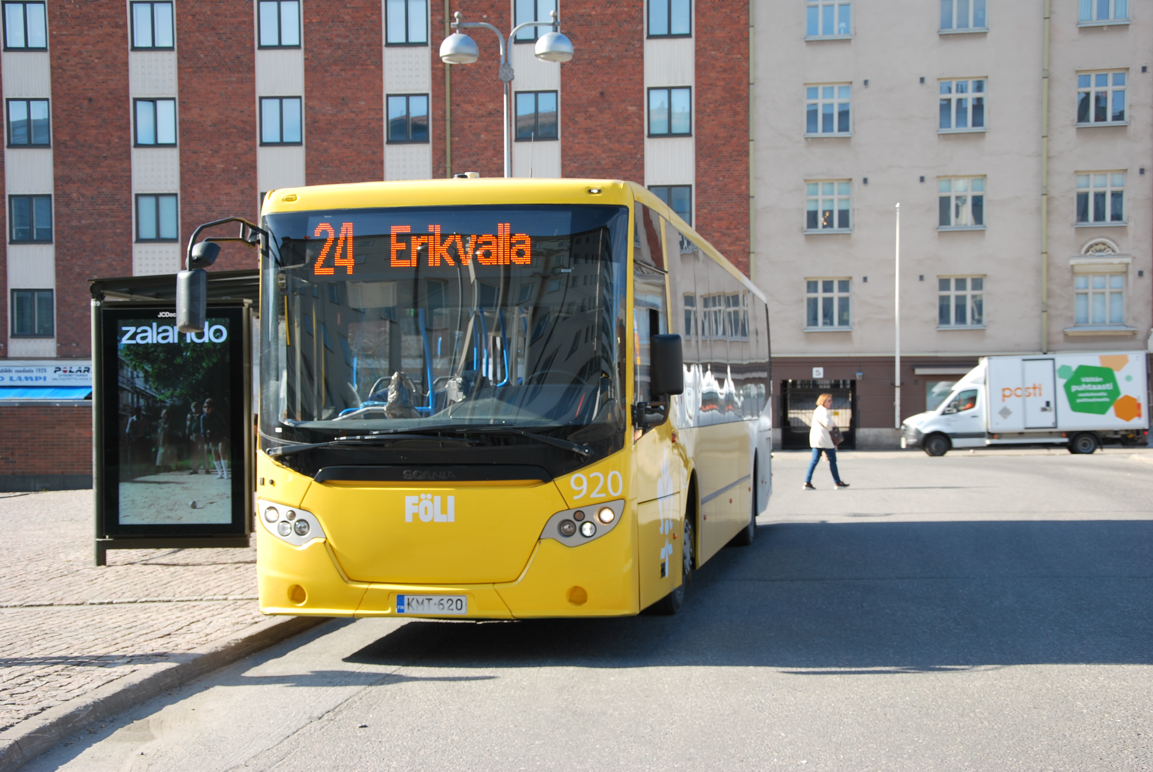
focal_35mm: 57
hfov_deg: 35.0
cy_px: 386
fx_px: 1828
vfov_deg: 23.8
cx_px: 576
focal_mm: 38
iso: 100
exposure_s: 1/160
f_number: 6.3
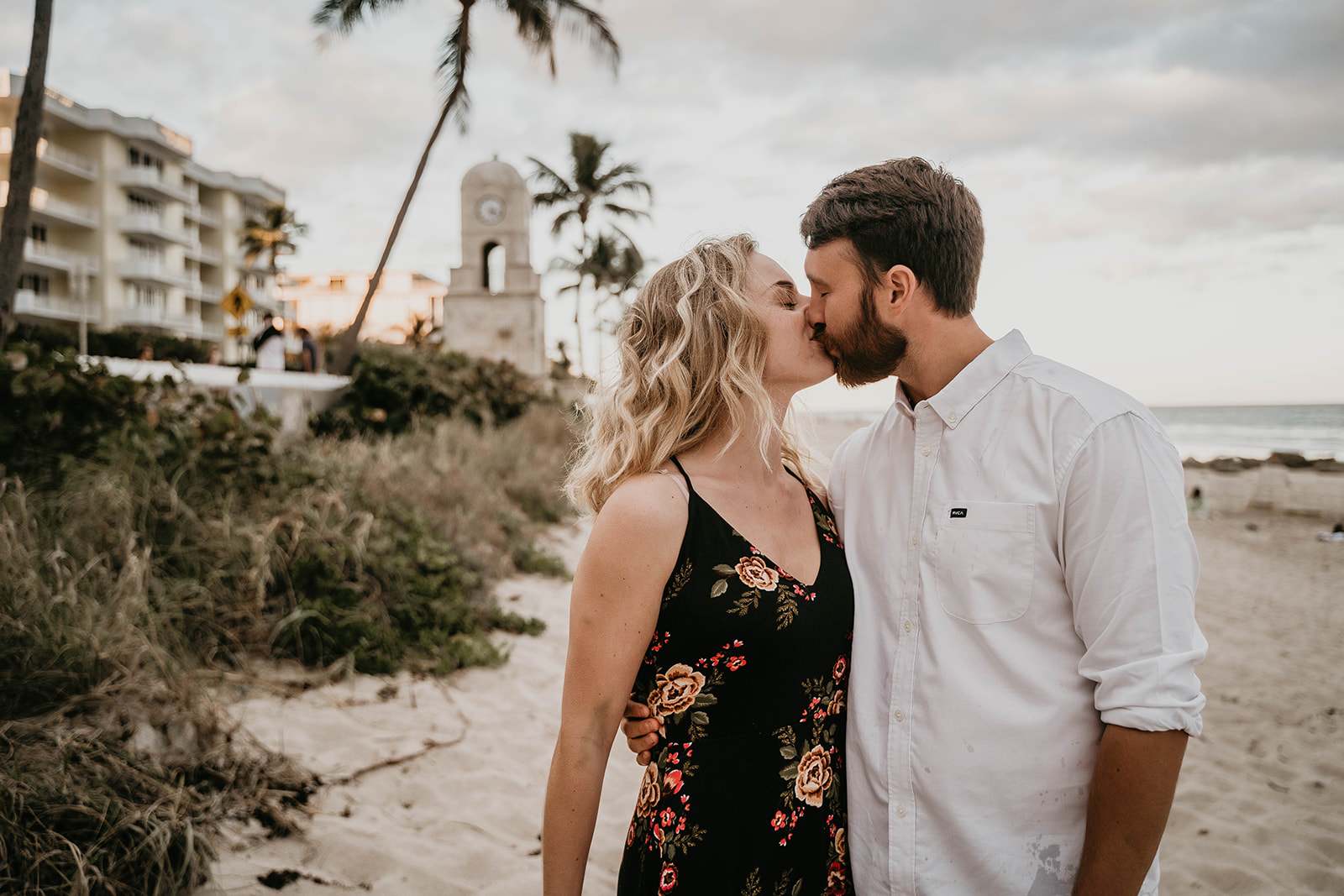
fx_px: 1120
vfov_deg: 43.6
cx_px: 672
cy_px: 448
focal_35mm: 30
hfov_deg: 61.9
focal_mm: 30
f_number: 2.8
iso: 160
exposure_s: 1/250
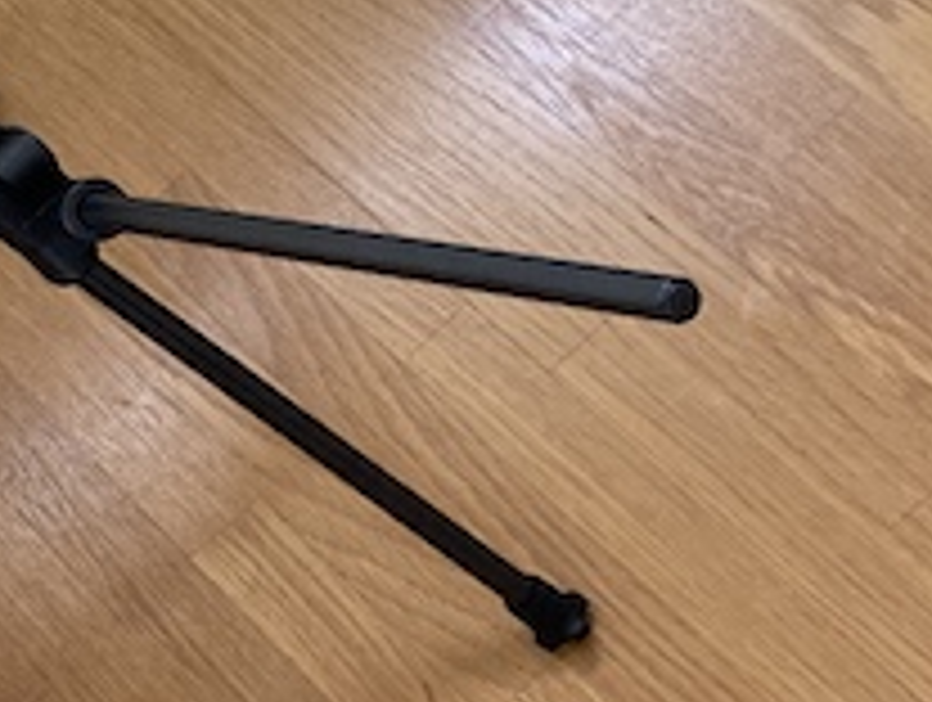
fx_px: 2913
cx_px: -752
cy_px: 189
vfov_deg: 13.7
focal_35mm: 108
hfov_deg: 15.6
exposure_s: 1/60
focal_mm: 3.99
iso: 100
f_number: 1.8
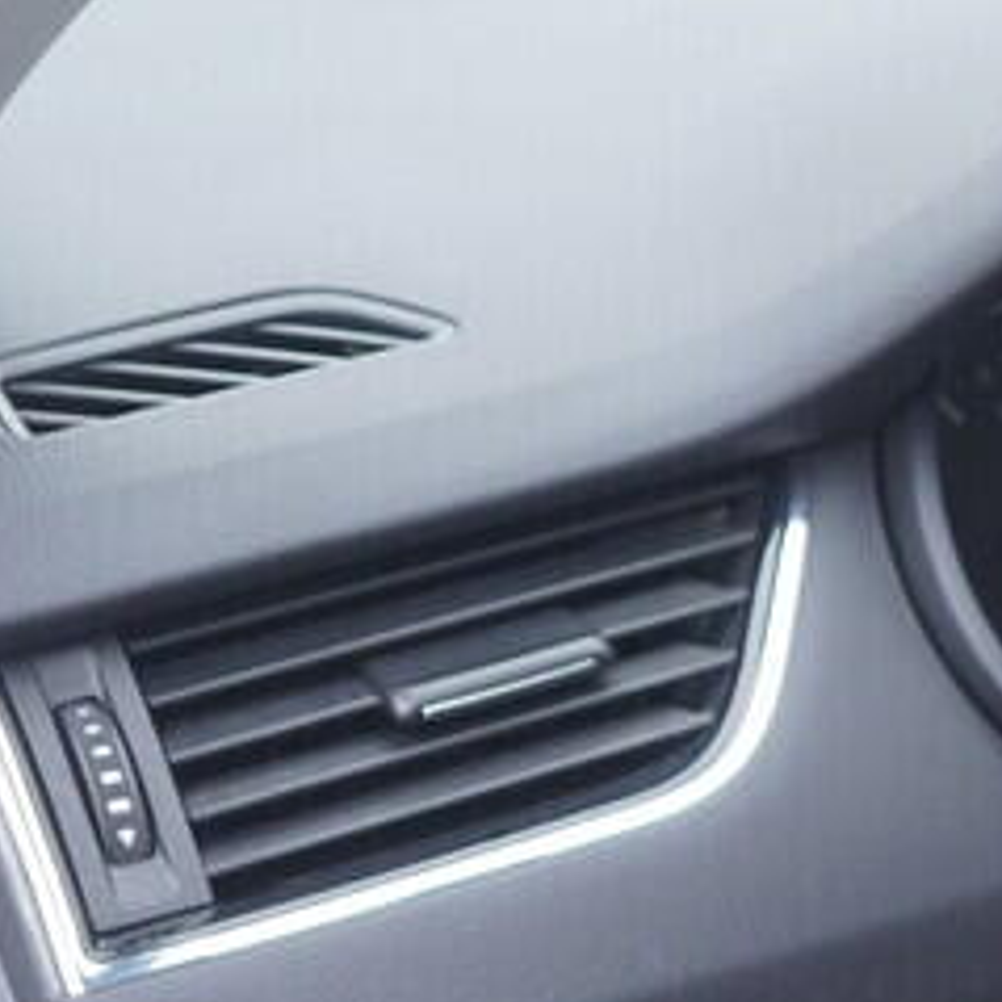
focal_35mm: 131
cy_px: 853
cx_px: 2029
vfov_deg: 13.2
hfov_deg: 11.8
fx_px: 4290
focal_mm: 24
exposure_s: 1/40
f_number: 2.8
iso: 200
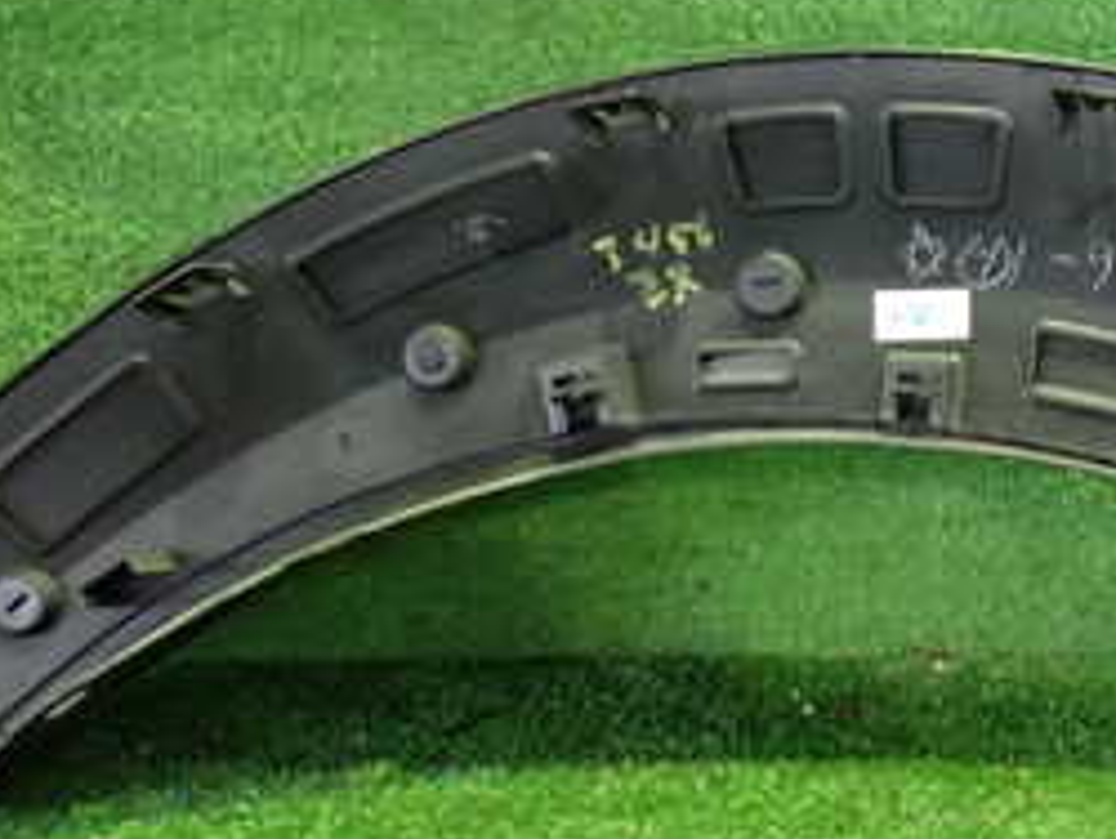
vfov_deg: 20.4
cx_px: 960
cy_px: 330
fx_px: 2323
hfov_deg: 26.3
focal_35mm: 72
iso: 800
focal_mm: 5.4
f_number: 2.3
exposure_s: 1/25
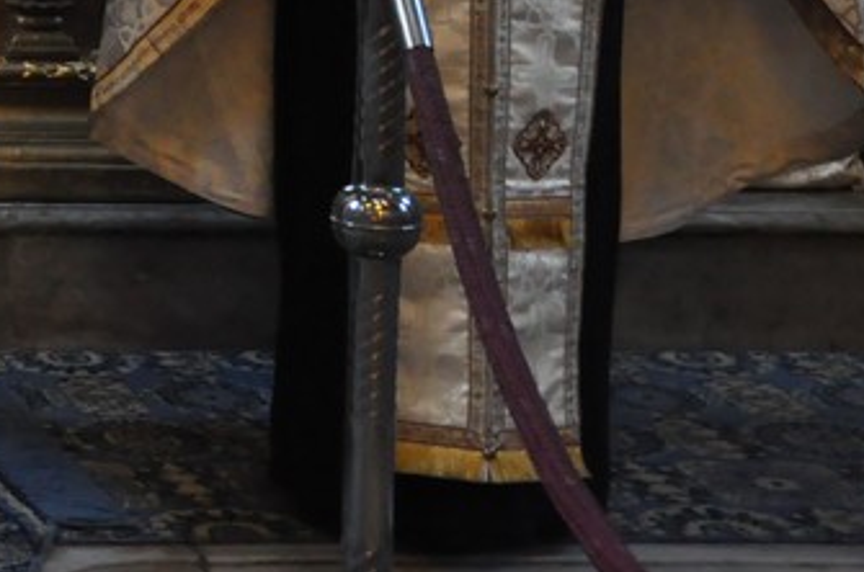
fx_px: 4120
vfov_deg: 7.8
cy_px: -277
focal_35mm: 172
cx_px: -552
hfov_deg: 11.3
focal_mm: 32
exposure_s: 1/50
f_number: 4.2
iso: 1600
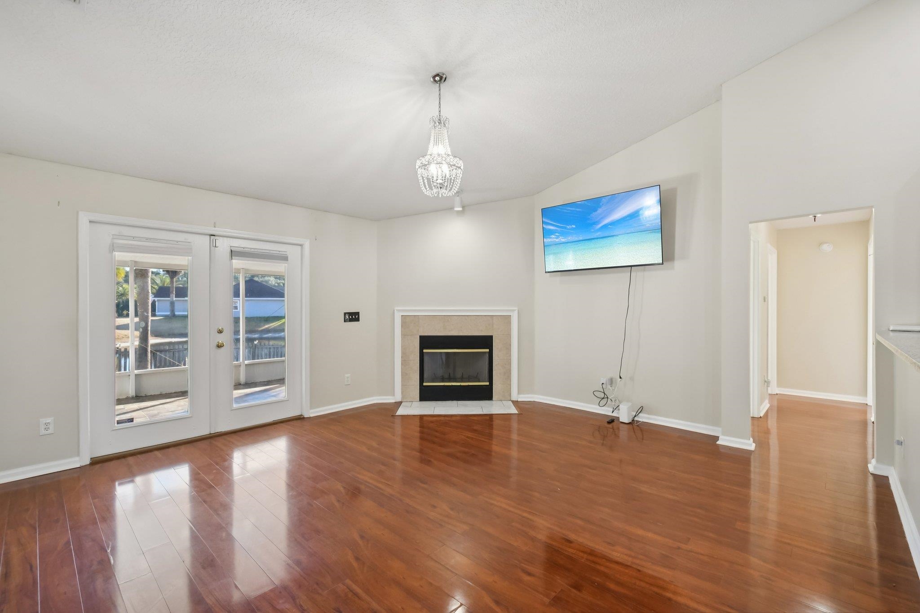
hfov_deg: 100.4
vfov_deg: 77.3
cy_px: 306
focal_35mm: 15
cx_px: 460
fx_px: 383
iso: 400
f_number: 8
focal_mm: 10
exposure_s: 1/15
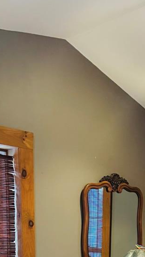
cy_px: 295
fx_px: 499
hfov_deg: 16.4
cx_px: 108
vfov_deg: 26.3
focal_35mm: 73
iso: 400
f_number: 1.78
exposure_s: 1/60
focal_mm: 6.76
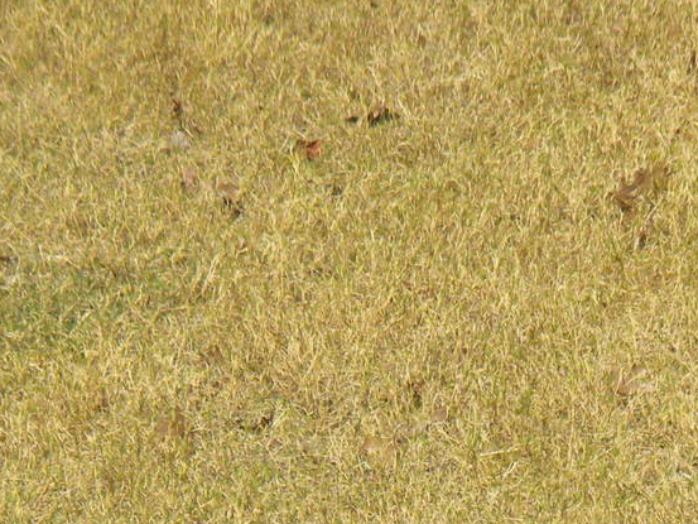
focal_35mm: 688
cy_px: 703
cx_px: 774
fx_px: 13876
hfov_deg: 2.9
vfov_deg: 2.2
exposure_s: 1/636
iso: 84
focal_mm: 42.1
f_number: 5.2
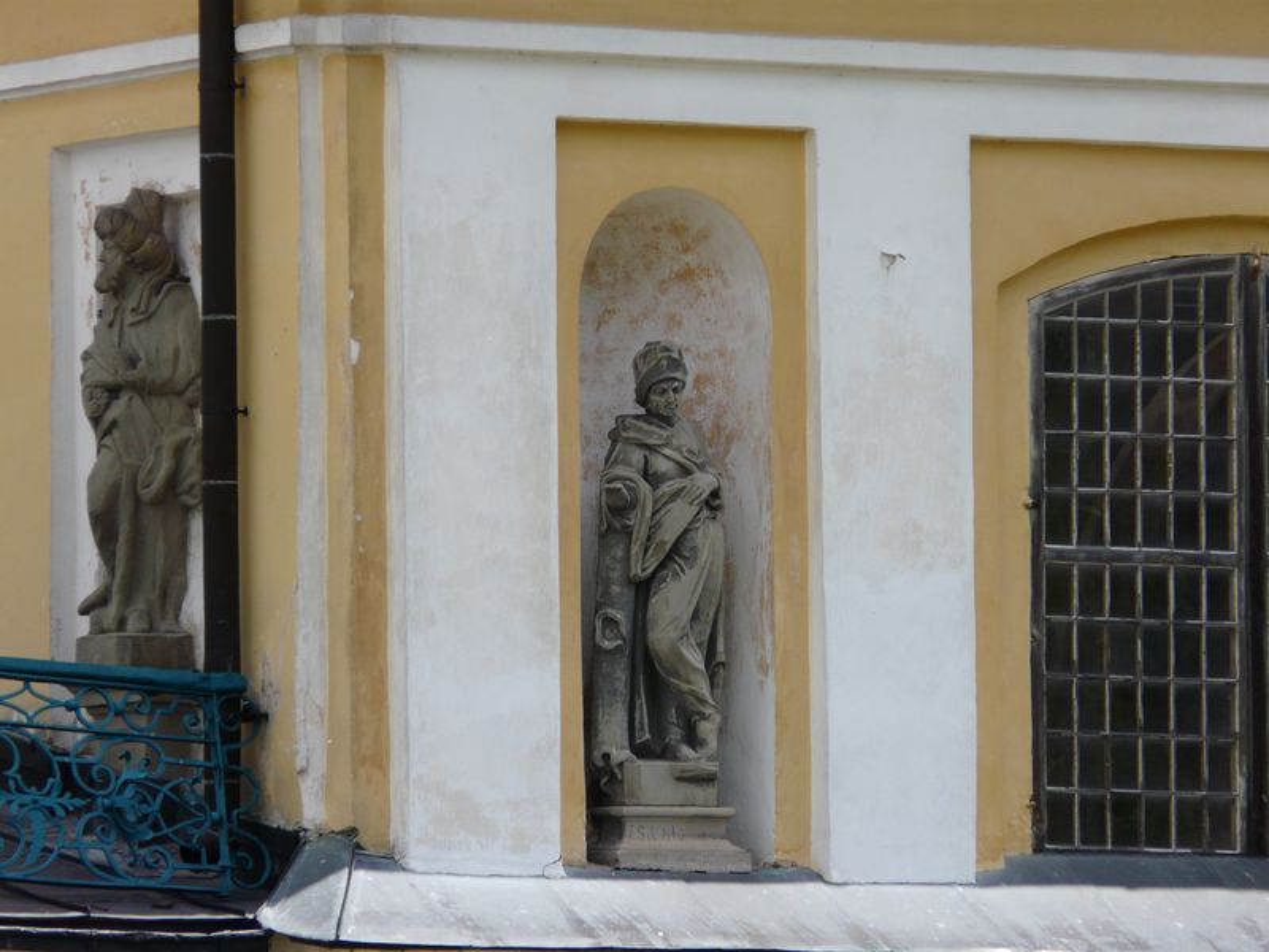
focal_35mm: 504
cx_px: 634
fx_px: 18476
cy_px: 476
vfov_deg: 3.0
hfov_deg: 3.9
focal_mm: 82.8
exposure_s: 1/400
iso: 100
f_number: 5.6
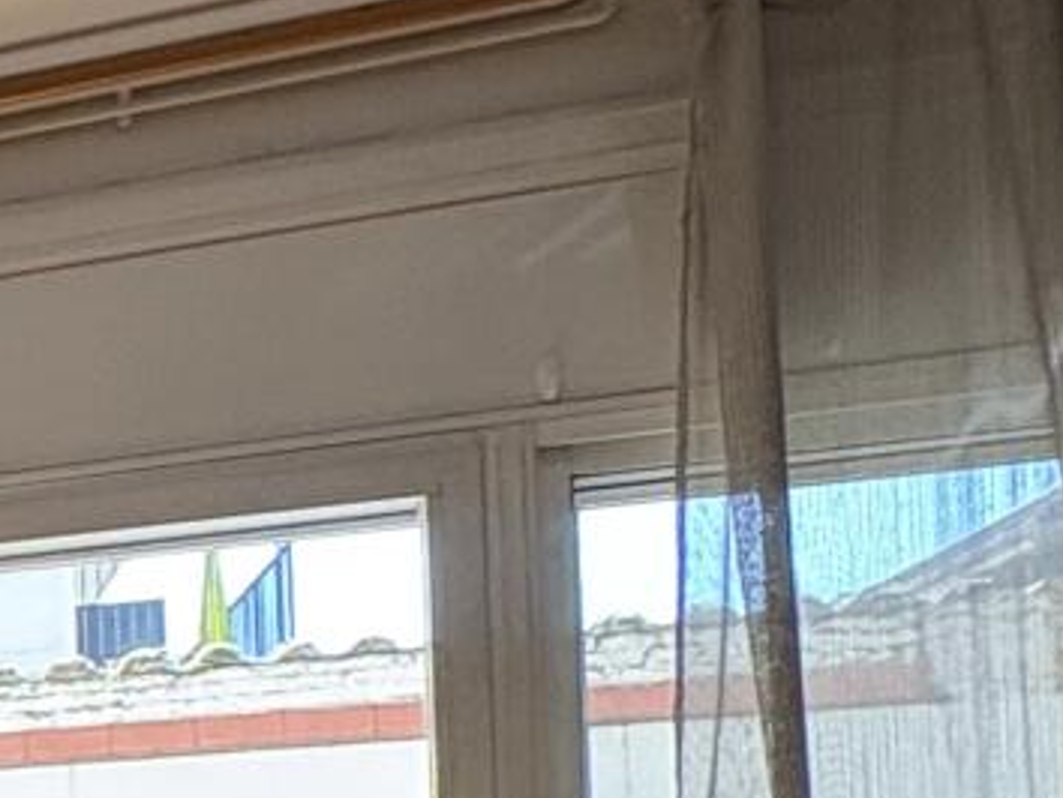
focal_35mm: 79
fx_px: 2428
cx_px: -1588
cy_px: 1053
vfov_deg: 17.5
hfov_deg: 14.3
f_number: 2.2
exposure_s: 1/99
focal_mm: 2.22
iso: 125
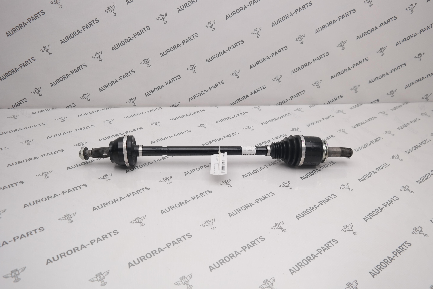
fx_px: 325
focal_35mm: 27
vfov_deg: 47.9
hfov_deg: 67.4
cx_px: 216
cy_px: 144
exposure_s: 1/125
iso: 100
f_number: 4
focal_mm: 18
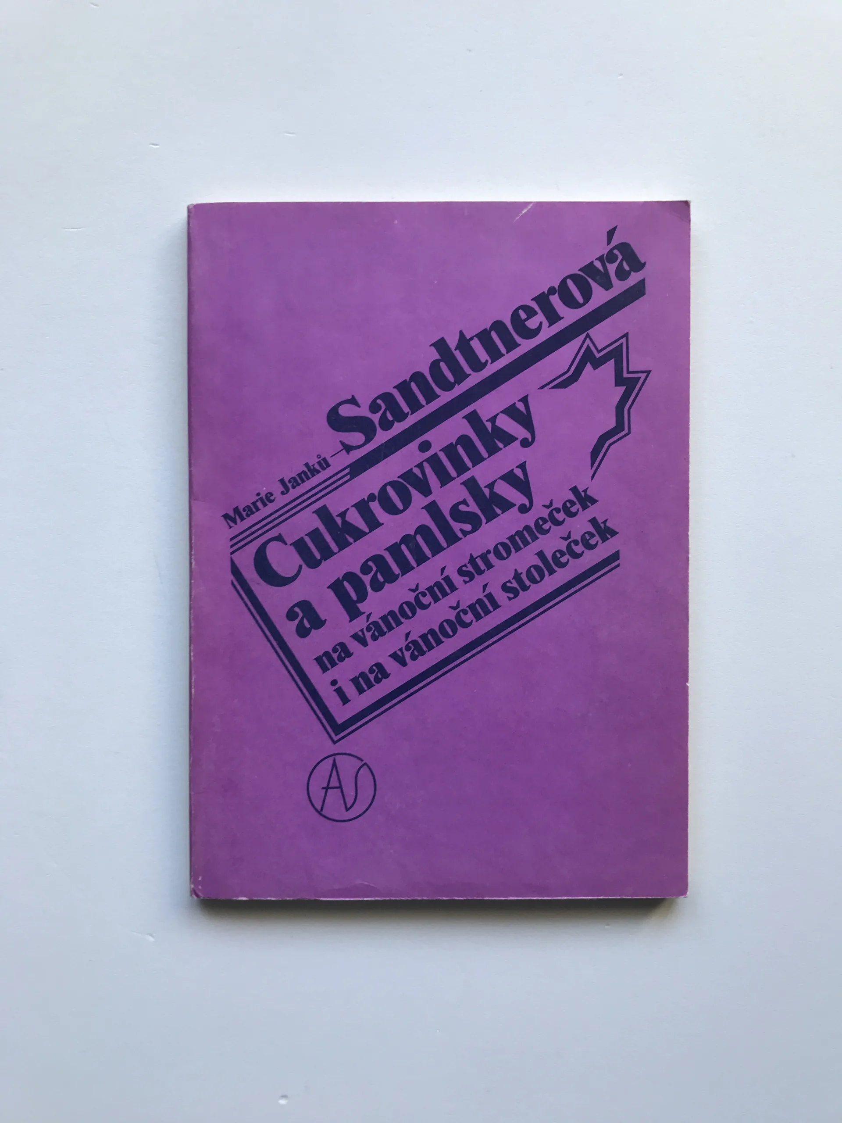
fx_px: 908
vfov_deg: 63.4
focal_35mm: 28
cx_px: 421
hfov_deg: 49.7
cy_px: 562
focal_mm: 3.99
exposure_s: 1/50
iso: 25
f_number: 1.8
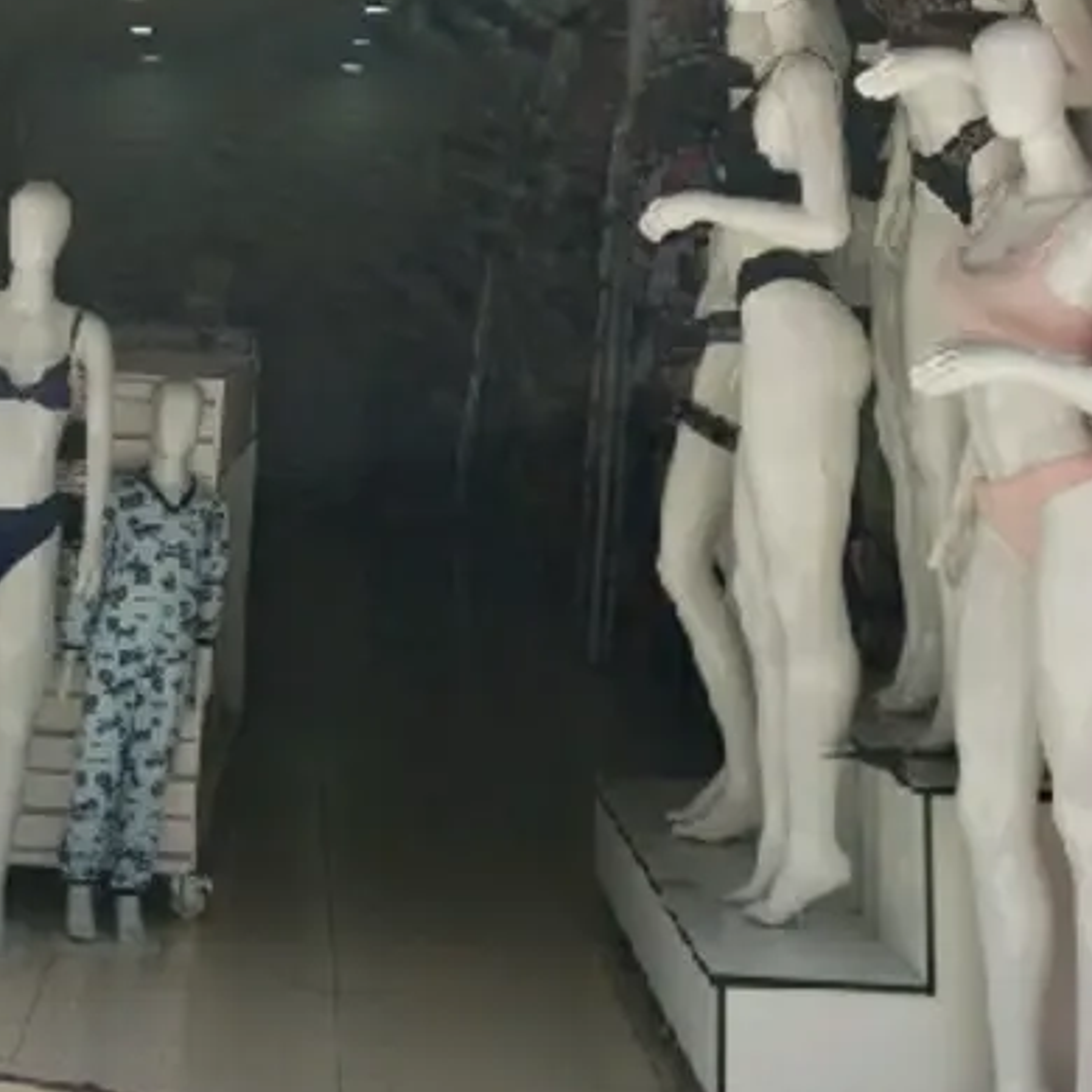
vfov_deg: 22.2
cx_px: 406
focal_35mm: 68
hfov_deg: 25.3
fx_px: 2427
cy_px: -400
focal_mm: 4.3
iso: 50
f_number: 2.4
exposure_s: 1/526
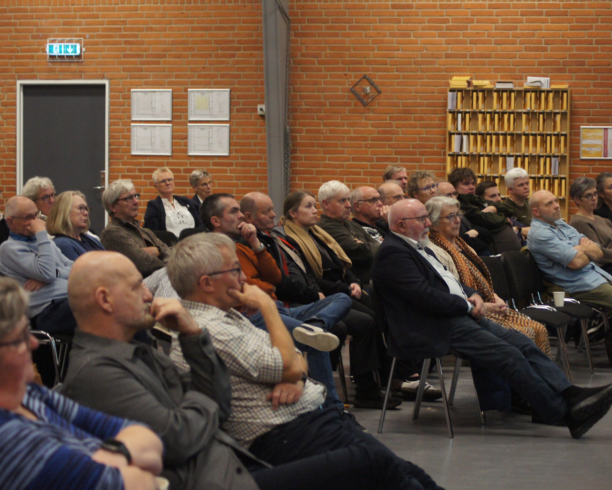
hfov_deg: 20.5
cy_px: 244
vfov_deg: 16.4
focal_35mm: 94
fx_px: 1695
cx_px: 317
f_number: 4
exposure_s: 1/80
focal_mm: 55
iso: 1600
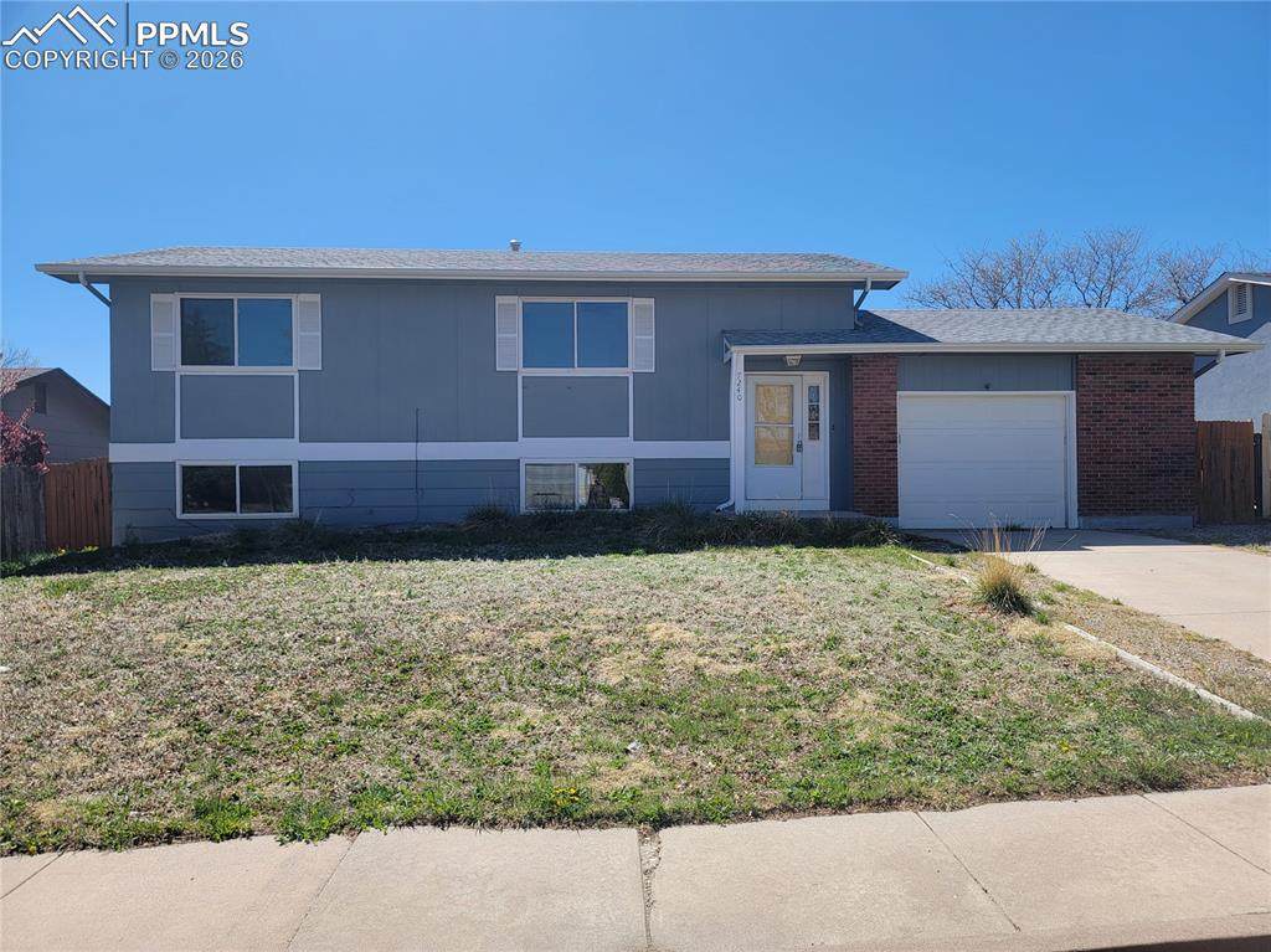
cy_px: 476
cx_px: 636
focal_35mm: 24
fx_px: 881
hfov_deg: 71.6
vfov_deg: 56.8
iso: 16
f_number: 1.8
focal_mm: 6.7
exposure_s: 1/907
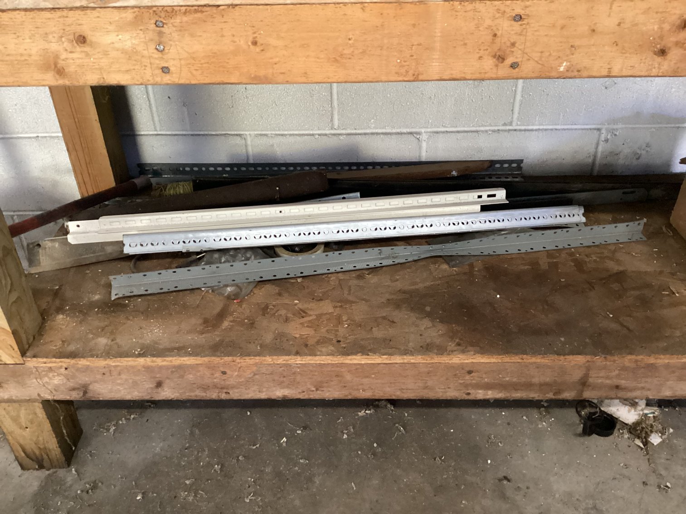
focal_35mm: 31
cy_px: 257
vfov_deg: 45.4
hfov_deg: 58.3
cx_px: 343
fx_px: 614
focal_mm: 3.3
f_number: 2.4
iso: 640
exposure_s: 1/30
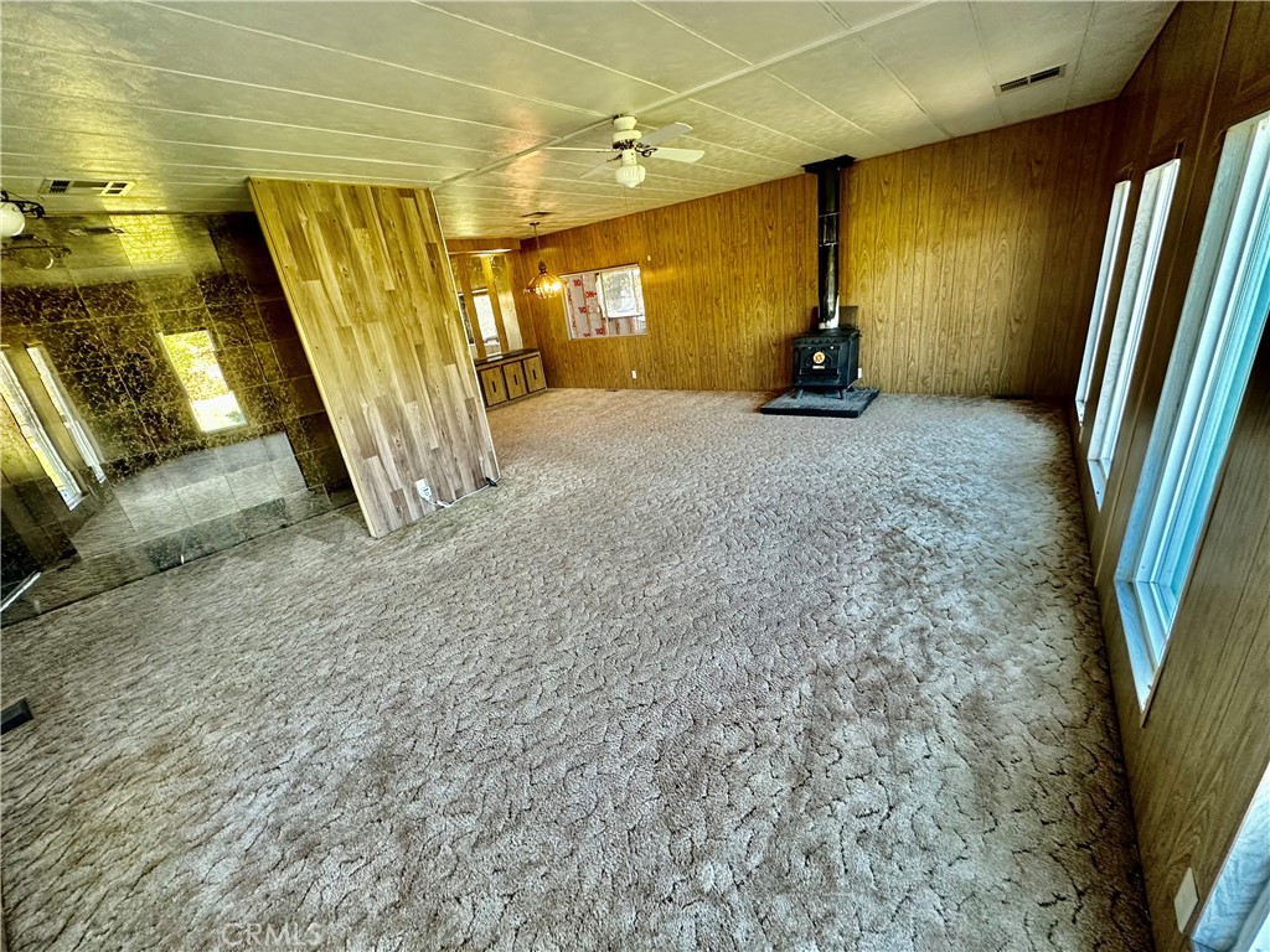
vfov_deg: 85.7
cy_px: 476
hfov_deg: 102.1
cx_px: 635
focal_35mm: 14
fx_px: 514
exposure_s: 1/60
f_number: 2.2
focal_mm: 2.22
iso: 200
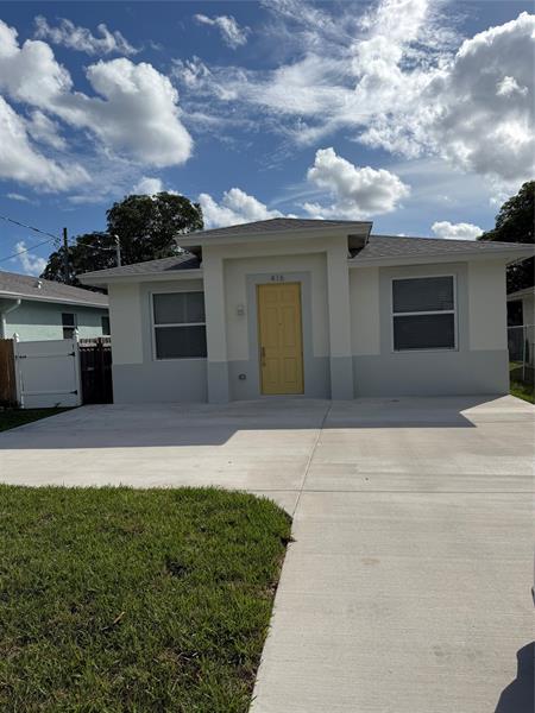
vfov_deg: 71.6
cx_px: 268
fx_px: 495
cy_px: 356
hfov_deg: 56.8
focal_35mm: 24
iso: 80
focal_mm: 6.76
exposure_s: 1/14286
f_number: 1.78
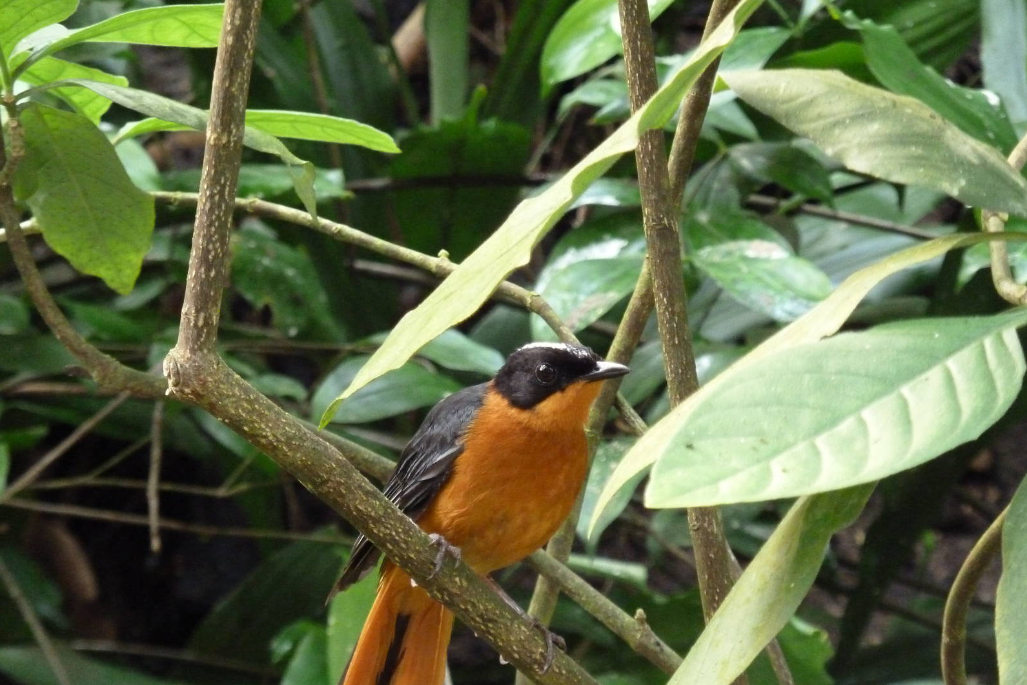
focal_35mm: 205
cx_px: 515
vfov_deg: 6.7
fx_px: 5848
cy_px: 369
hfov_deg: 10.0
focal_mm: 32.1
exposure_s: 1/60
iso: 800
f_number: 4.5
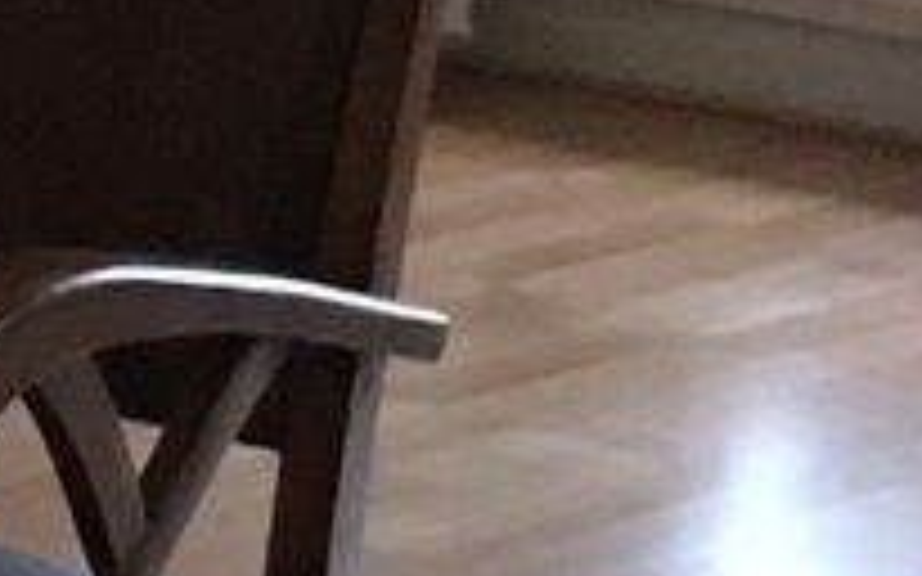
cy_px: 86
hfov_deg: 6.9
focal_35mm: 240
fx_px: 6029
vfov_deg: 5.5
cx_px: -2658
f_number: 2.2
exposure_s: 1/8
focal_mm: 4.15
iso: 200
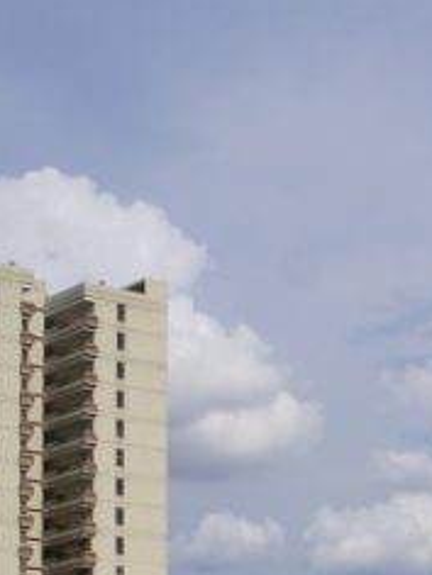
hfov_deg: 12.3
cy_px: 705
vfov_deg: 18.5
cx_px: 971
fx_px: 1664
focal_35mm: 100
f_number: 10
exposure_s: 1/250
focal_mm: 16
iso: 100
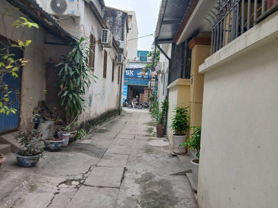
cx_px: 139
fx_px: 209
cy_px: 104
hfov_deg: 67.3
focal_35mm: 26
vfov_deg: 53.1
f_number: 1.8
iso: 20
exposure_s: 1/133
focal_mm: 3.98
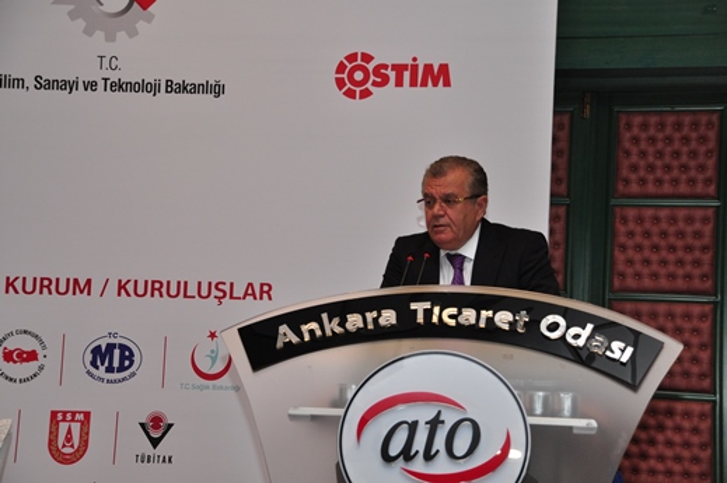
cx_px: 364
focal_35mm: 90
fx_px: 1816
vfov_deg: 15.2
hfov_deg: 22.6
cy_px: 242
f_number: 5
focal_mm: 60
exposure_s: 1/100
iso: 800
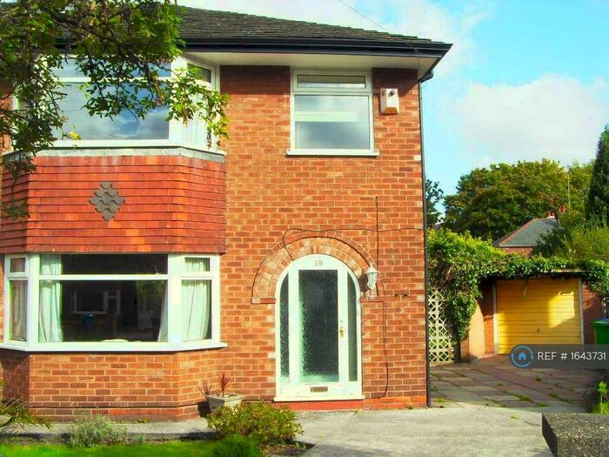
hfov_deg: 47.9
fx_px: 686
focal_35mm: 39
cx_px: 304
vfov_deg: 36.8
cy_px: 228
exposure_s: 1/250
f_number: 6.2
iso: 80
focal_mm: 6.6
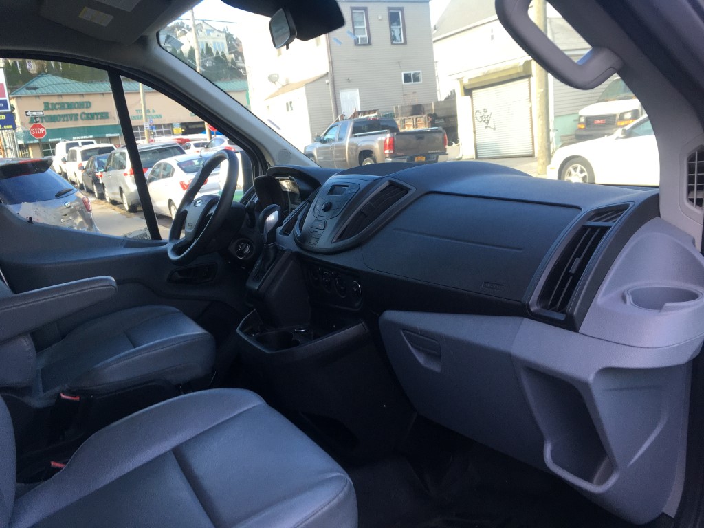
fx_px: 590
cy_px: 264
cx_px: 352
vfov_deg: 48.2
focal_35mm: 29
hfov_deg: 61.7
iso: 40
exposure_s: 1/120
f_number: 2.2
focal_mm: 4.15
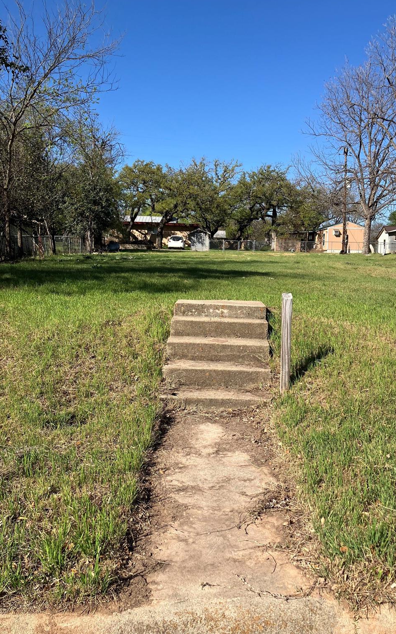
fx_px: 518
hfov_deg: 41.8
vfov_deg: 62.9
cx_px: 218
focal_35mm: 30
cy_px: 315
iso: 32
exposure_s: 1/1946
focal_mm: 3.99
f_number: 1.8
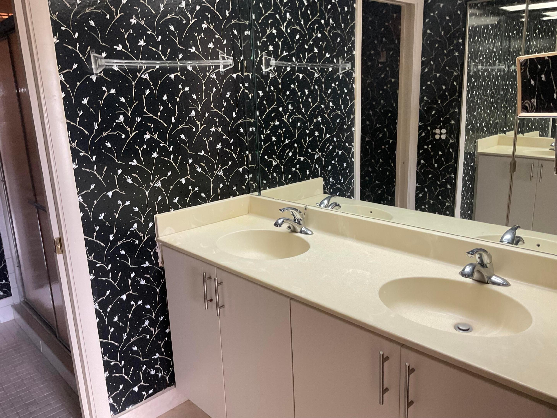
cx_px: 278
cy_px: 209
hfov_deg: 61.7
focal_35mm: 29
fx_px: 467
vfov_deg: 48.2
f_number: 1.8
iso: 125
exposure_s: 1/50
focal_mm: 3
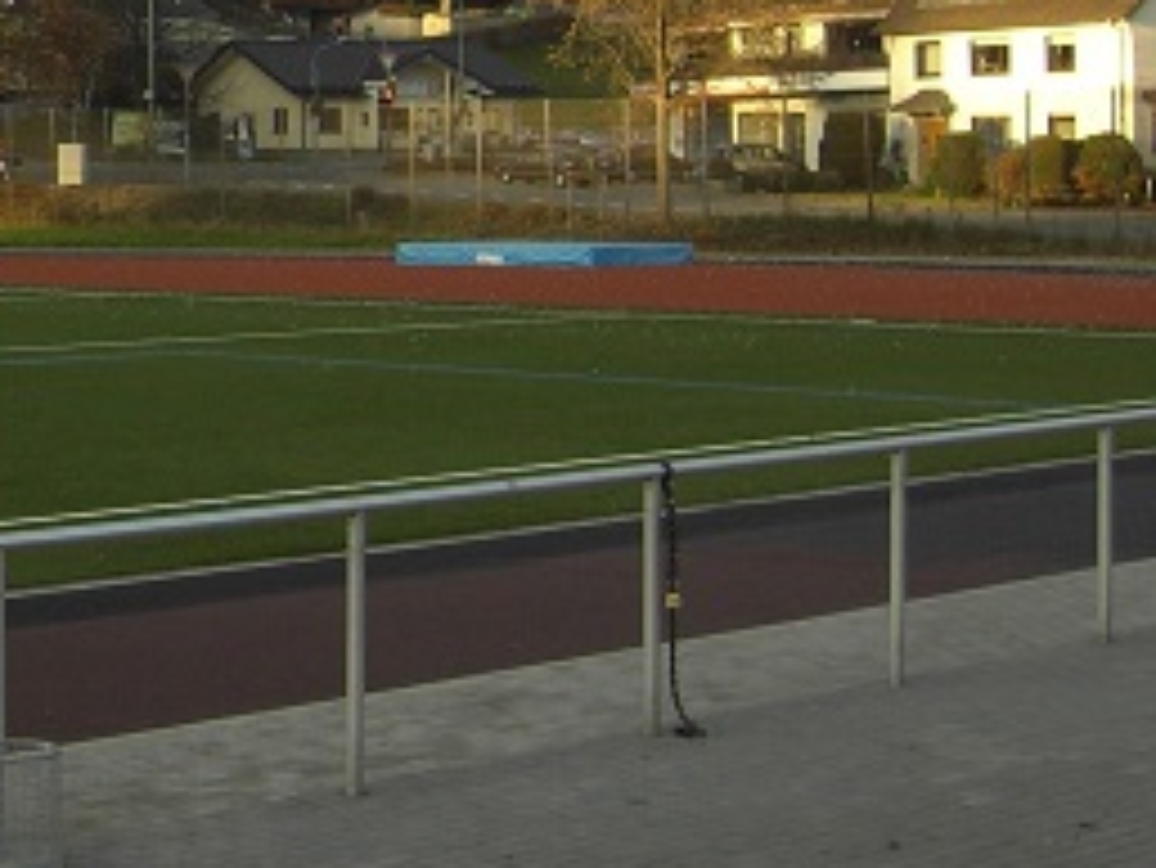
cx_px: -250
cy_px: 90
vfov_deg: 16.4
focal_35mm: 89
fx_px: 2974
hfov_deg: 20.5
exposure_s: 1/94
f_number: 4.8
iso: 50
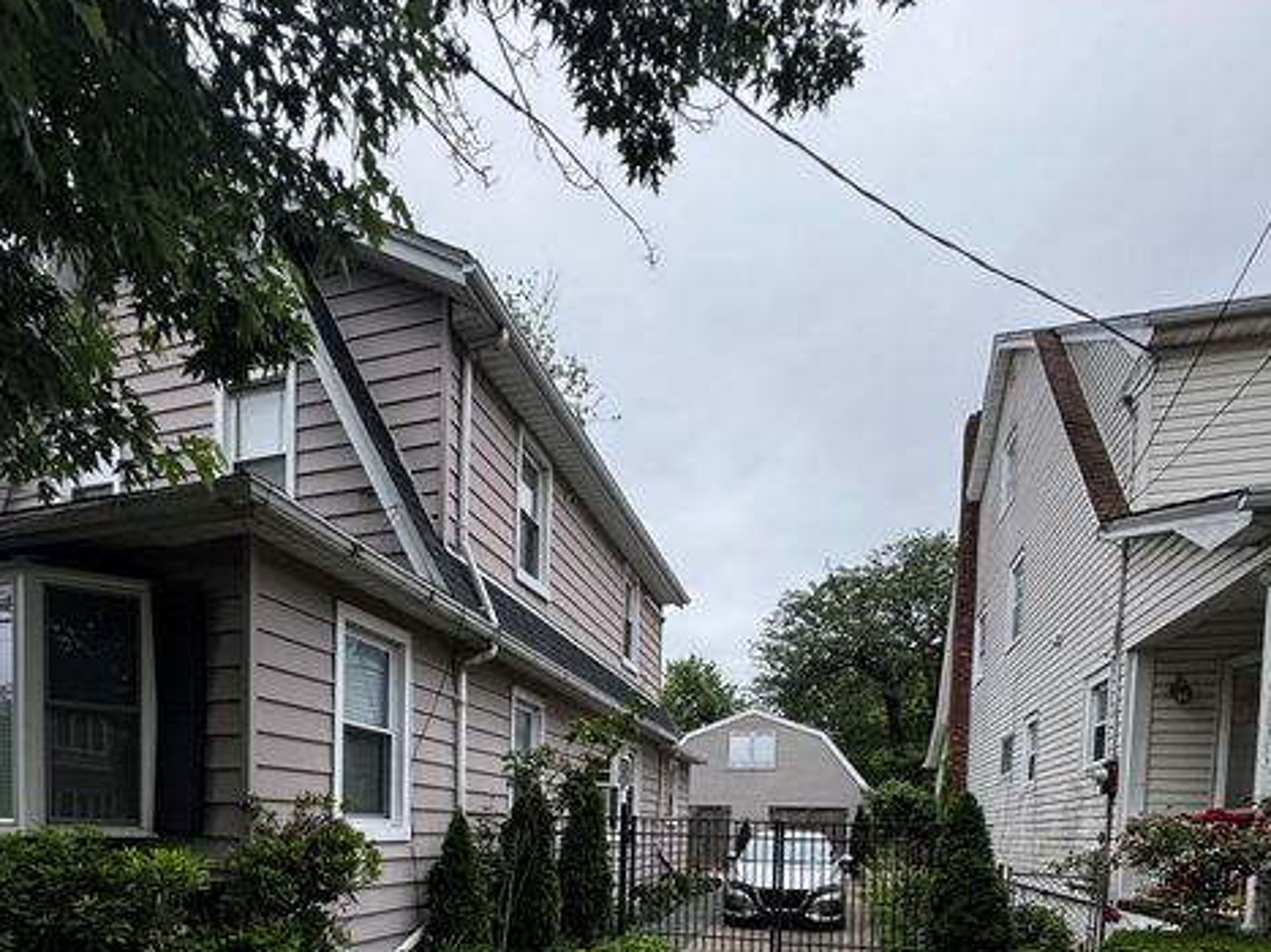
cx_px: 607
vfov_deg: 56.3
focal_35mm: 20
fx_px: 734
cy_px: 869
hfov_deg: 81.7
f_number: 2.2
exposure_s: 1/99
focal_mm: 2.22
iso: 160
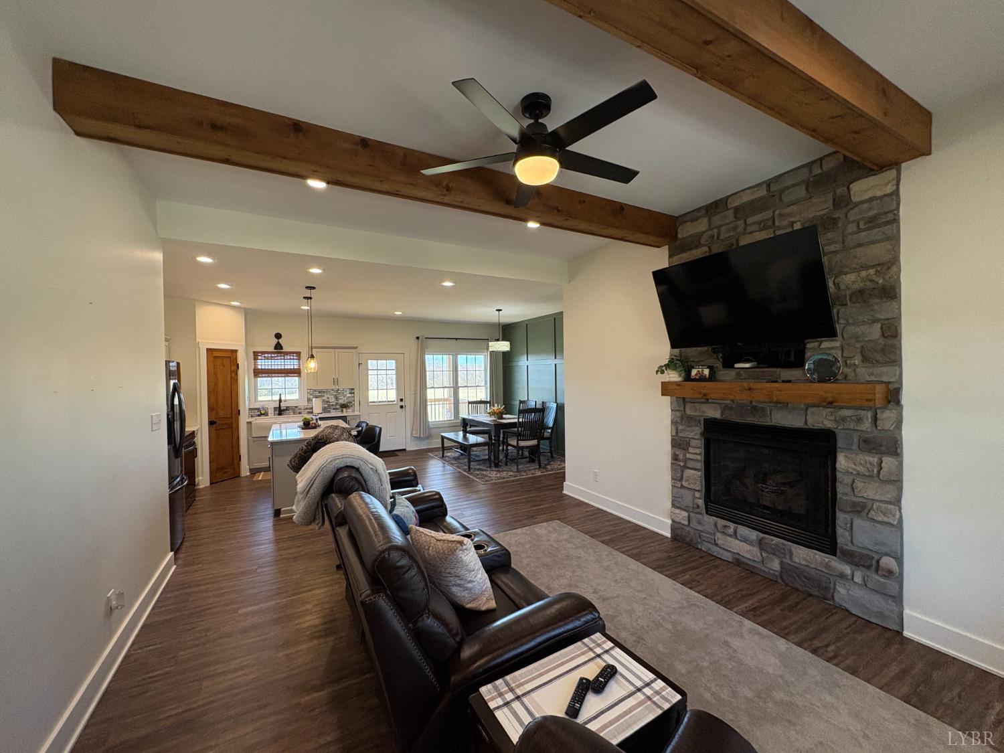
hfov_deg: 102.1
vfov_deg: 85.7
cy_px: 376
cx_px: 502
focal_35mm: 14
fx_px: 406
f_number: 2.2
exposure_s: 1/120
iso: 200
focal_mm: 2.22
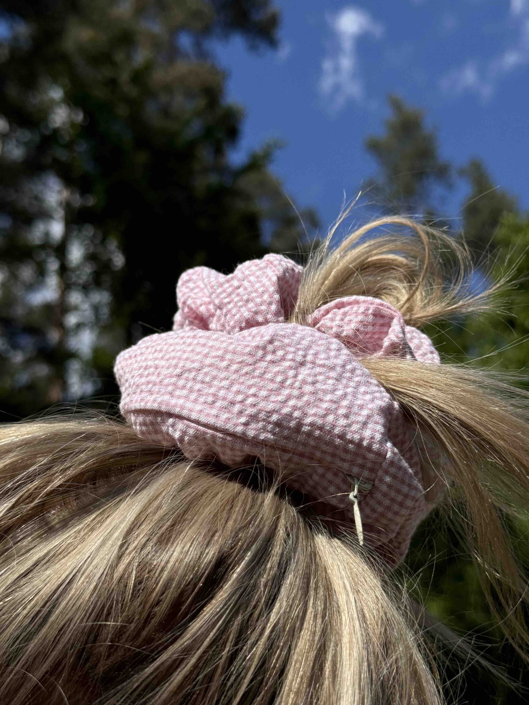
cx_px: 264
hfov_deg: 30.3
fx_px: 978
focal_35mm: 48
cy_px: 352
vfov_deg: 39.7
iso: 64
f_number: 1.78
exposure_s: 1/12500
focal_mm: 6.76
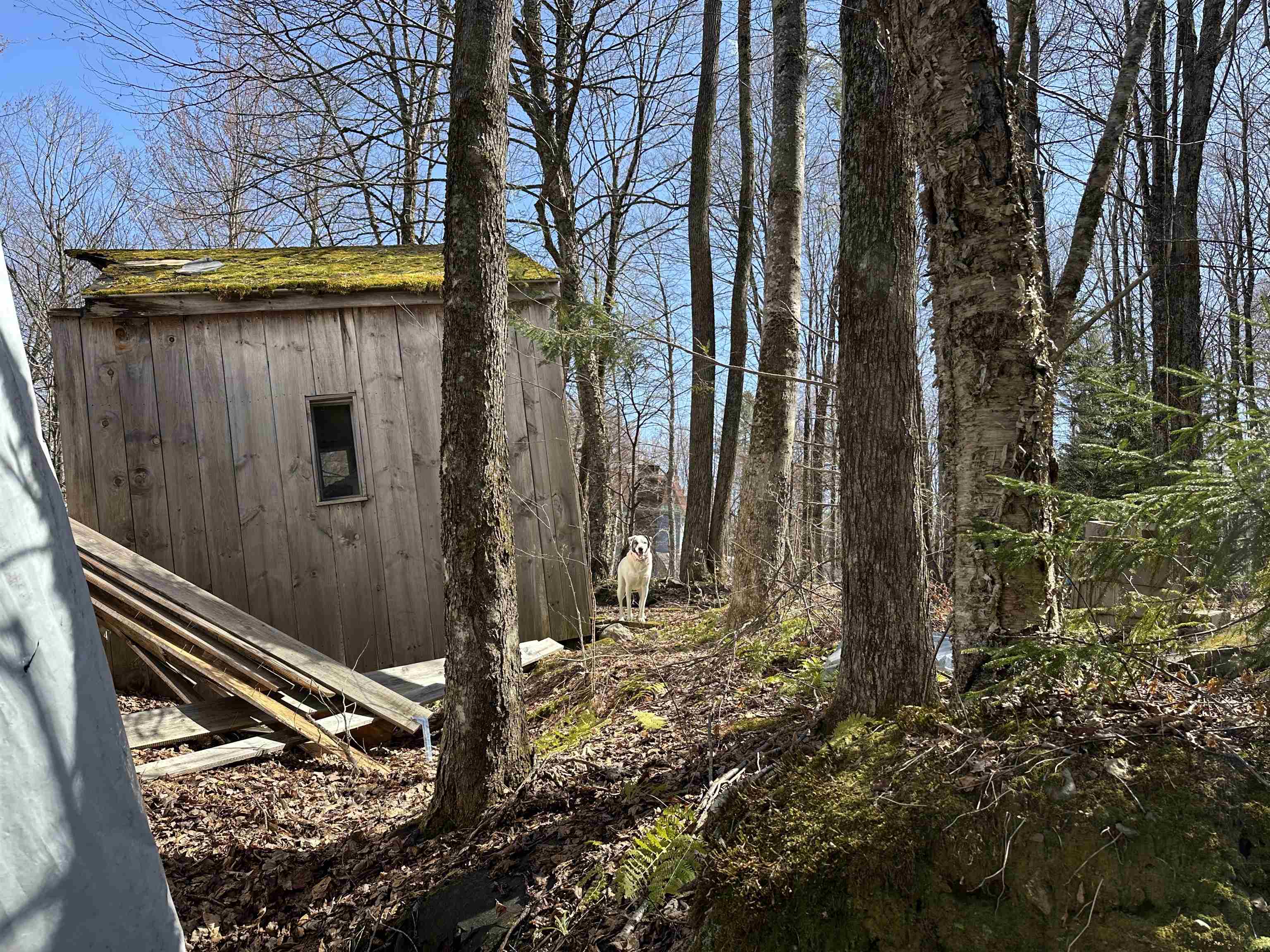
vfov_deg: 56.8
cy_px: 476
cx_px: 635
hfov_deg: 71.6
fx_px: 881
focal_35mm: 24
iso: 80
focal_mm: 6.86
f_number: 1.78
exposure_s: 1/1272
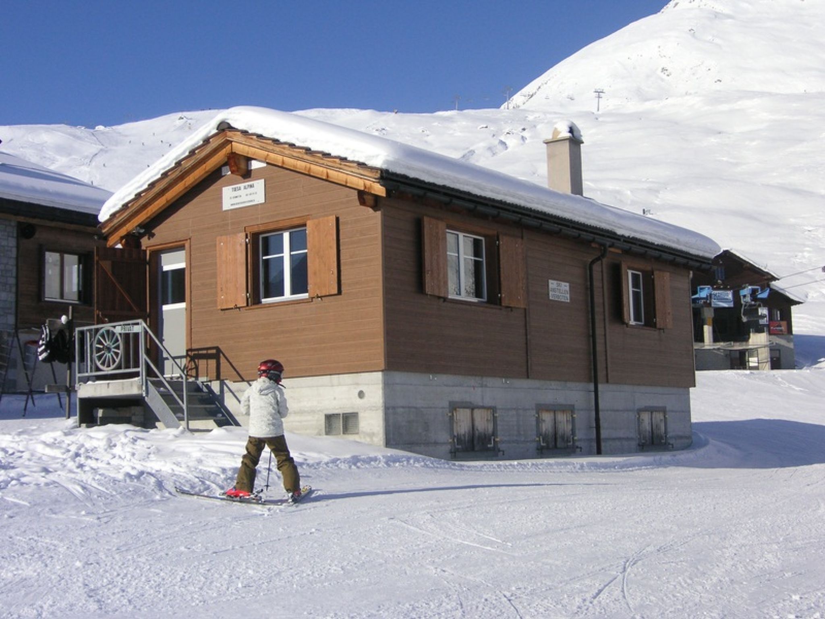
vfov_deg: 29.1
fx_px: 1192
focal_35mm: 50
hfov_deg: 38.2
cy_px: 310
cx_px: 412
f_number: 8
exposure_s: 1/180
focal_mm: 8.4
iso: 50
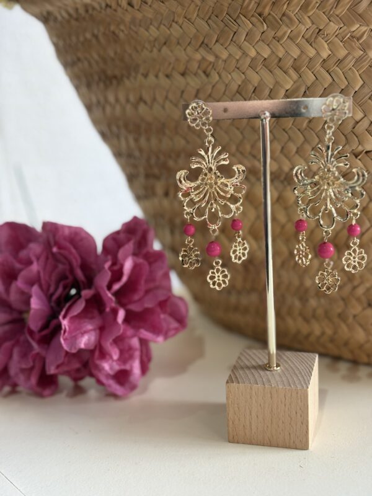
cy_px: 248
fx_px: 745
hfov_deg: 28.0
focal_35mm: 52
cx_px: 186
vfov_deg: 36.8
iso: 50
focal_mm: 5.96
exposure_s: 1/50
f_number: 1.6
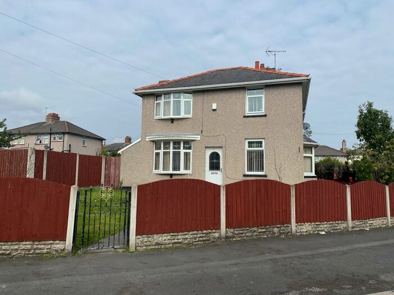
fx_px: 296
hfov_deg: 67.3
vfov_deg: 53.1
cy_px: 148
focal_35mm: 26
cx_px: 197
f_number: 1.8
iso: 32
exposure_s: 1/3497
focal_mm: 4.25
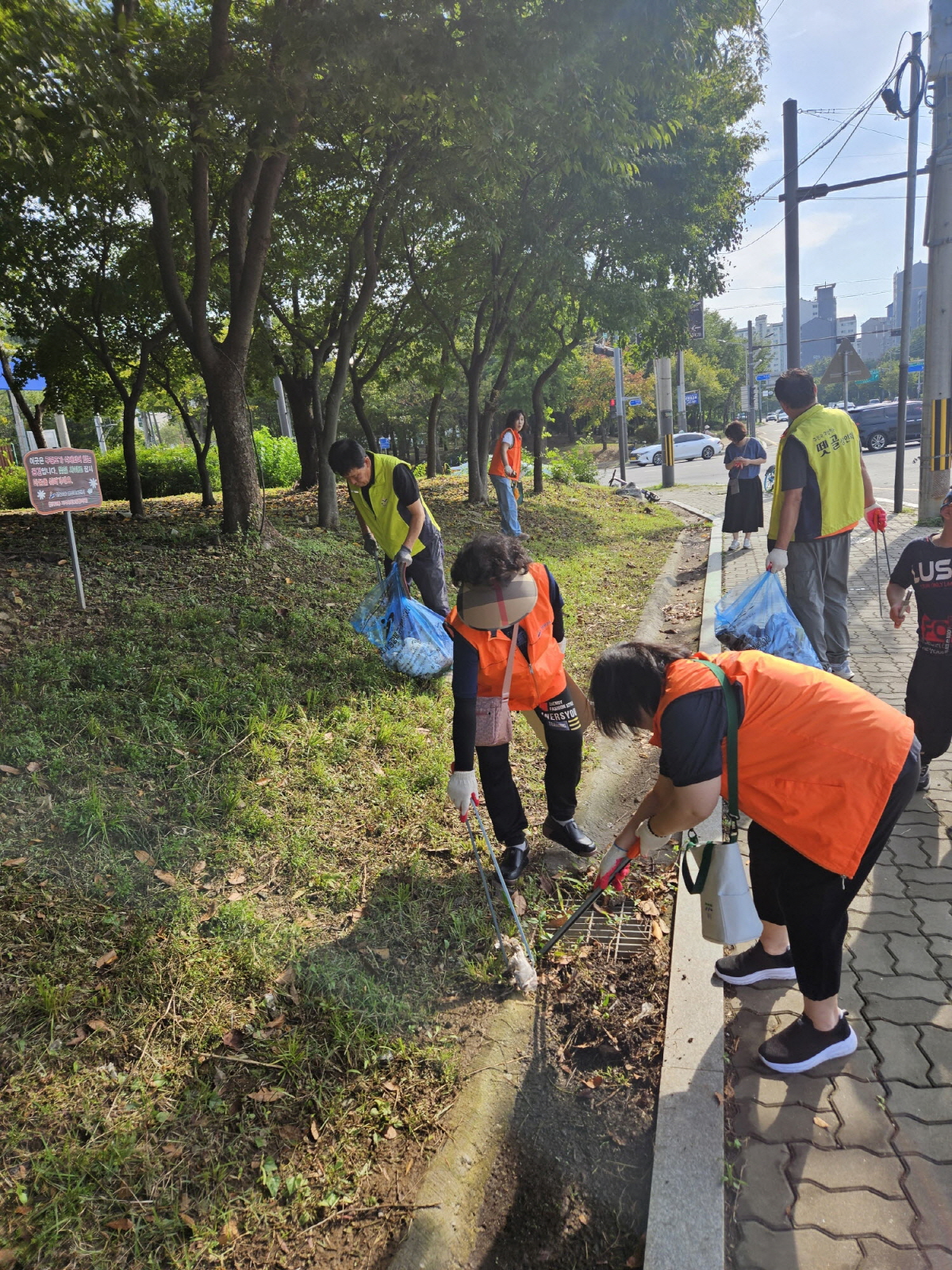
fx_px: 843
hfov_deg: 58.9
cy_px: 635
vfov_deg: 73.9
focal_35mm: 23
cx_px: 476
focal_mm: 5.4
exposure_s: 1/705
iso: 25
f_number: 1.8
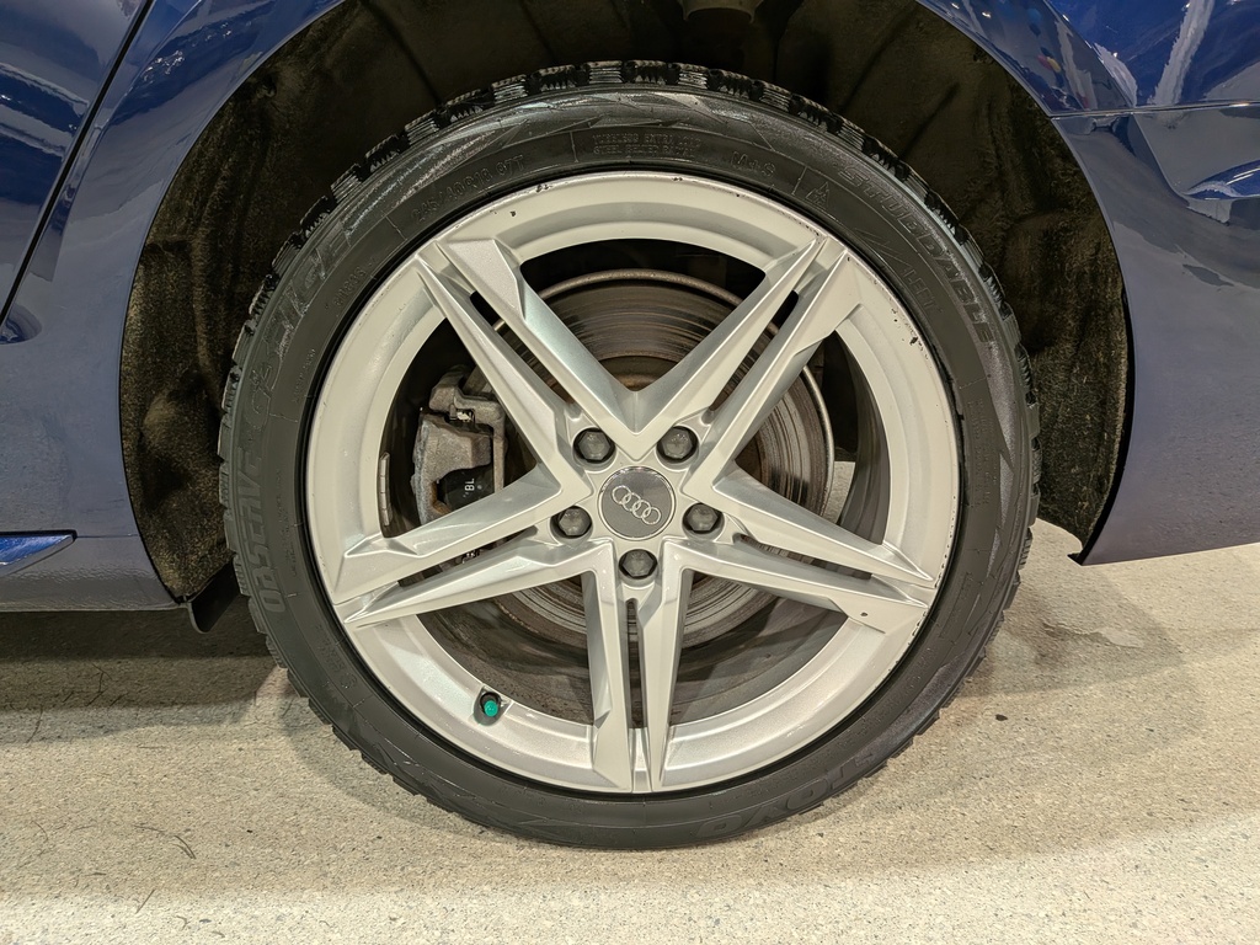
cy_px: 472
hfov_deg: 71.6
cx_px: 630
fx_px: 874
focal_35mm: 24
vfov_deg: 56.8
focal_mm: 4.53
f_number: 1.7
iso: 27
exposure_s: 1/252
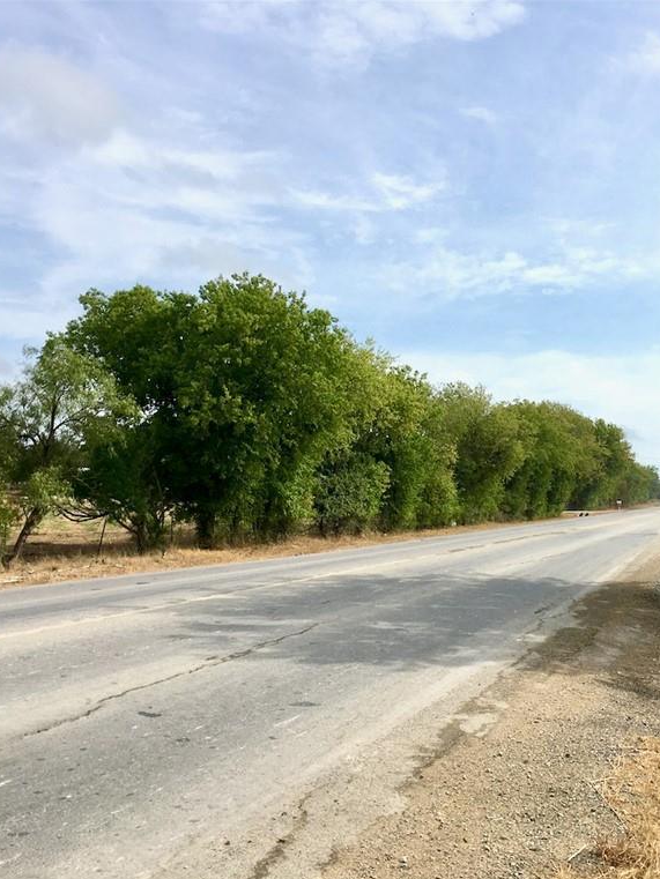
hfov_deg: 36.1
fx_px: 991
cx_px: 487
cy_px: 442
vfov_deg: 47.9
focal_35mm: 39
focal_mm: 4.15
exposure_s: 1/2079
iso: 25
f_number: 2.2
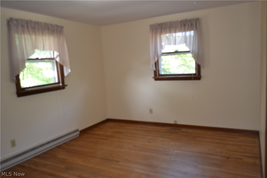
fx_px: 200
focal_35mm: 27
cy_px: 89
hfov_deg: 67.4
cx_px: 134
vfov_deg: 47.9
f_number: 3.5
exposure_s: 1/60
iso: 400
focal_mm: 18
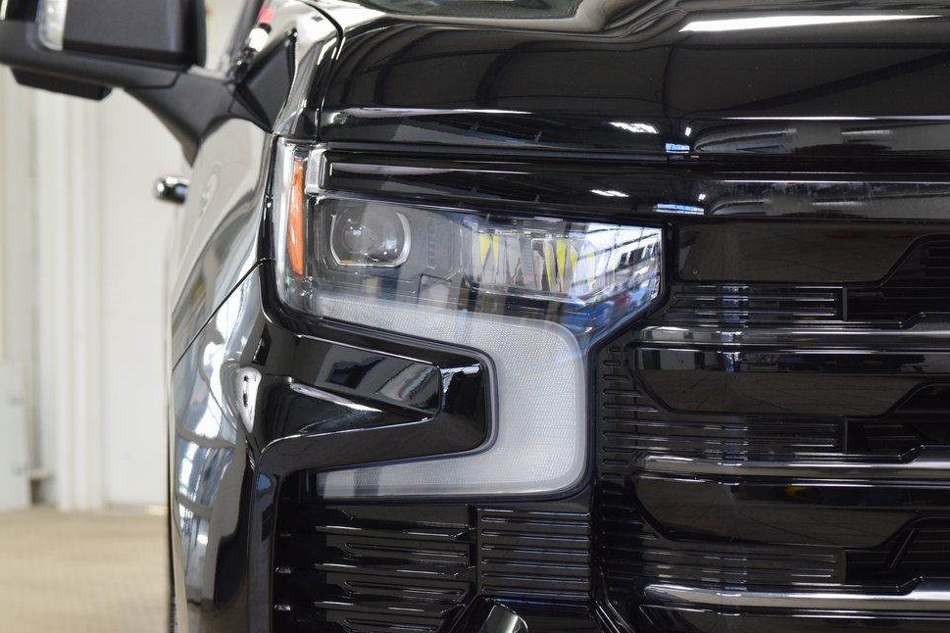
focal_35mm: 111
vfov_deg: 12.3
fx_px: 2929
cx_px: 465
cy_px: 311
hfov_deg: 18.4
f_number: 7.1
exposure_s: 1/30
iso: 1600
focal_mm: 70
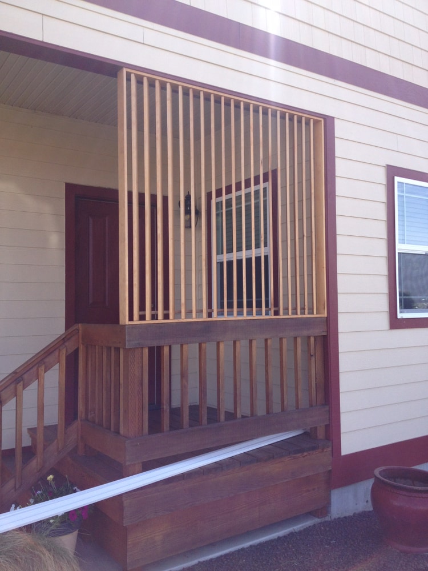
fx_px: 577
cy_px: 286
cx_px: 214
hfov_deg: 40.7
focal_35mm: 35
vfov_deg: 52.6
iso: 50
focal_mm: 4.28
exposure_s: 1/528
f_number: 2.4
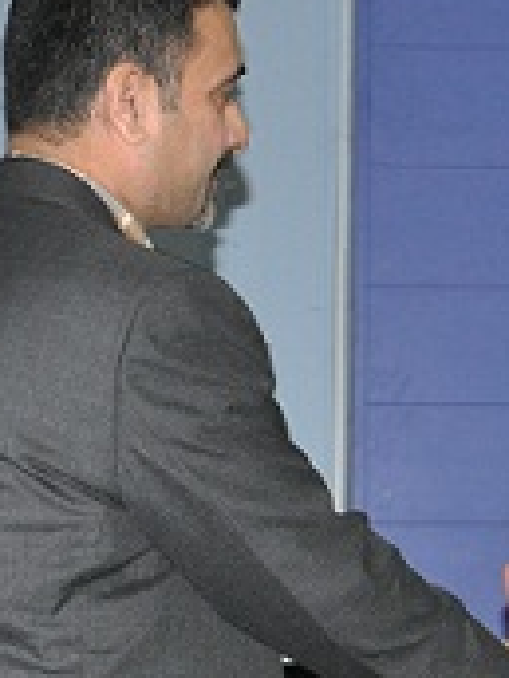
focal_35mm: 165
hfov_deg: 9.0
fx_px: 3235
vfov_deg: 11.9
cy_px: 572
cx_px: 438
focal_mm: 30
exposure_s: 1/60
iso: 800
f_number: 4.2
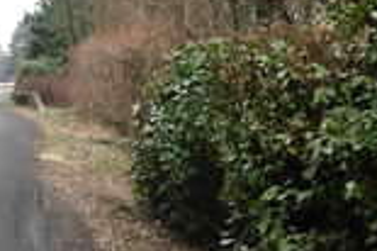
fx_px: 1601
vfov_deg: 8.9
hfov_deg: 13.4
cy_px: 261
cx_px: 161
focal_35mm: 153
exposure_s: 1/186
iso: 79
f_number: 2.9
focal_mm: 6.3
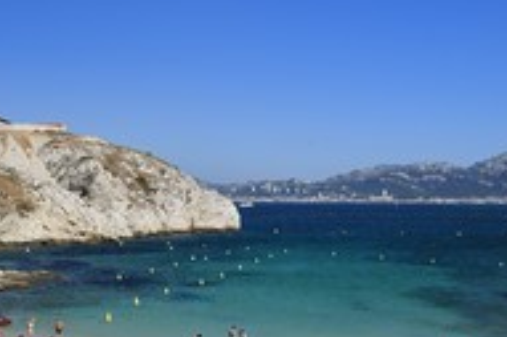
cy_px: 356
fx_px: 929
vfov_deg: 19.8
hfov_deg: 30.2
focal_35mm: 66
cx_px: 143
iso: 200
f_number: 10
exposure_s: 1/400
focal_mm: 30
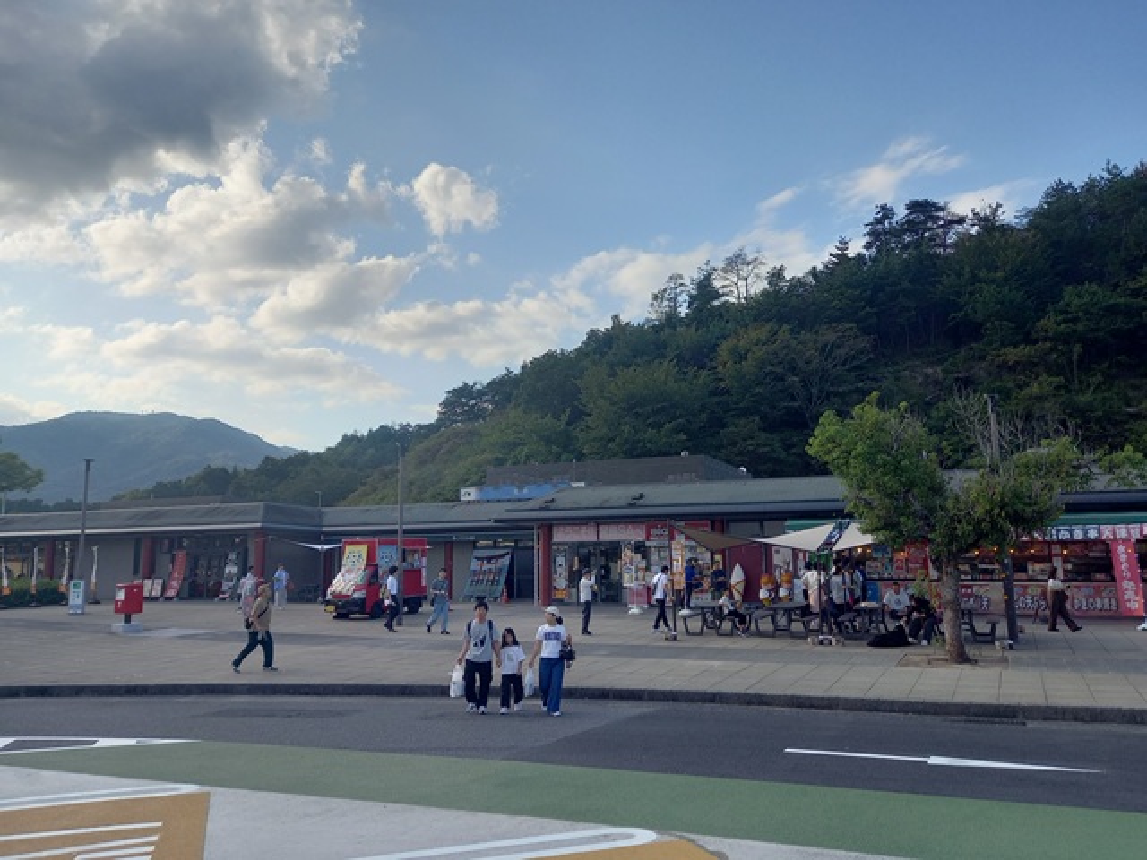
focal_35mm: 25
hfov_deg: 69.4
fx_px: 828
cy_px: 430
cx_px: 574
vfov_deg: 54.9
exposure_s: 1/597
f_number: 1.8
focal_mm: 4.65
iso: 50
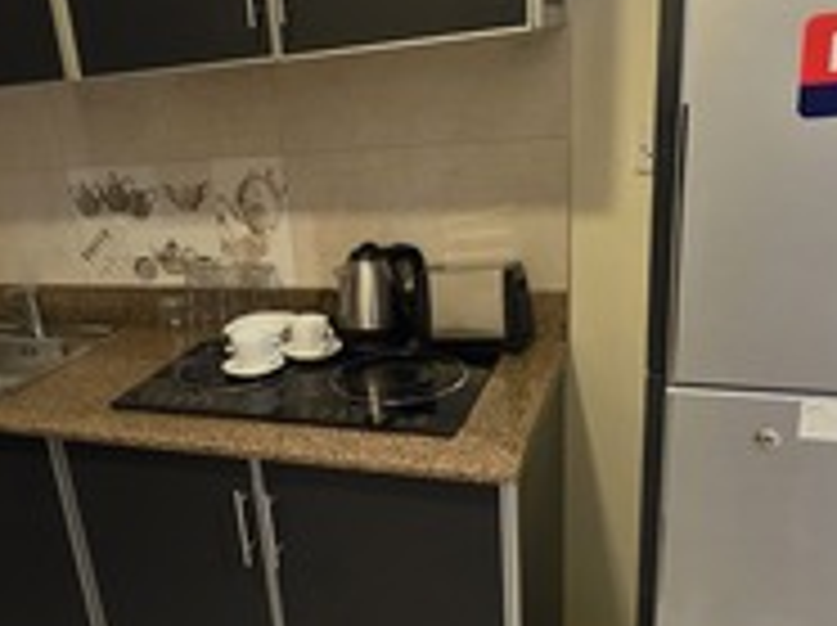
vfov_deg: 43.9
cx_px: 299
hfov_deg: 56.0
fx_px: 773
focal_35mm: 32
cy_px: 367
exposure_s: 1/50
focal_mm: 2.2
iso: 800
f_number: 1.9
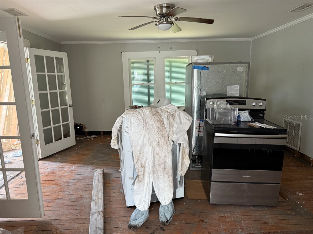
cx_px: 156
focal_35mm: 24
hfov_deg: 71.6
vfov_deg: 56.8
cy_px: 117
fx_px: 217
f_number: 1.78
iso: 320
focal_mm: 6.76
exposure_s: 1/60
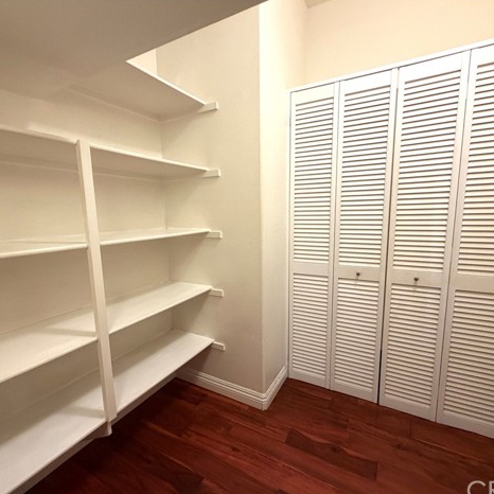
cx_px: 244
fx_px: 274
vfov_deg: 84.0
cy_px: 251
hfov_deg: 84.0
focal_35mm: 17
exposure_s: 1/60
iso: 320
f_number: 2.2
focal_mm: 2.22
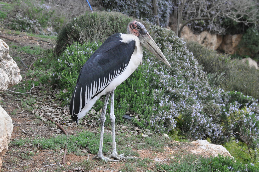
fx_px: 733
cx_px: 130
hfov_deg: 20.0
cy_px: 86
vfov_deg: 13.4
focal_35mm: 102
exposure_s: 1/250
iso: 800
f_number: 8
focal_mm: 68
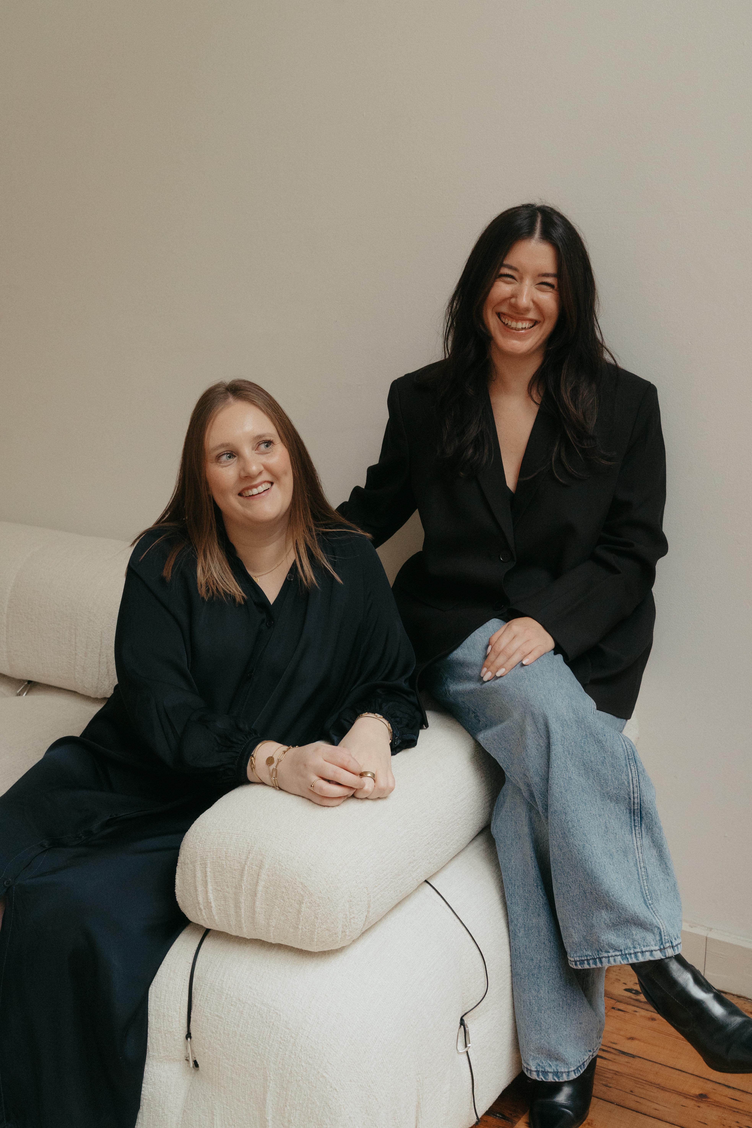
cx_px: 376
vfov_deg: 48.5
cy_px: 564
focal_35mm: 40
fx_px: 1253
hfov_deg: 33.4
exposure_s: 1/160
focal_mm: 40
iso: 2000
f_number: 6.3
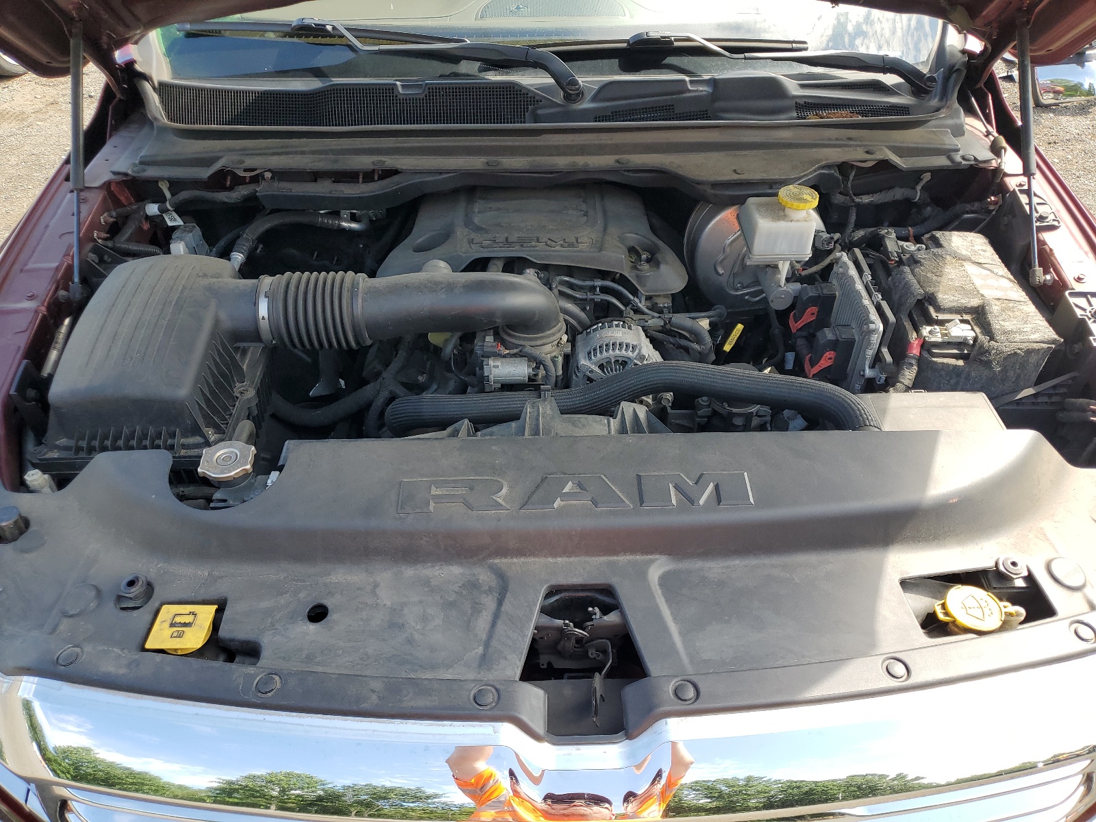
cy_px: 411
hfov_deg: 67.3
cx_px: 548
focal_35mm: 26
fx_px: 823
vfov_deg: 53.1
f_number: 1.5
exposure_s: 1/556
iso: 50
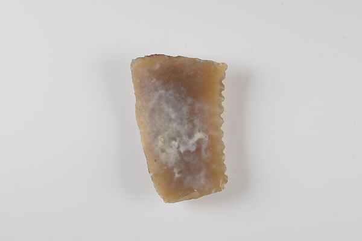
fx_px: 603
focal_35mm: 60
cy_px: 120
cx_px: 181
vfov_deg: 22.6
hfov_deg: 33.4
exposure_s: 1/25
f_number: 18
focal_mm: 40
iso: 125
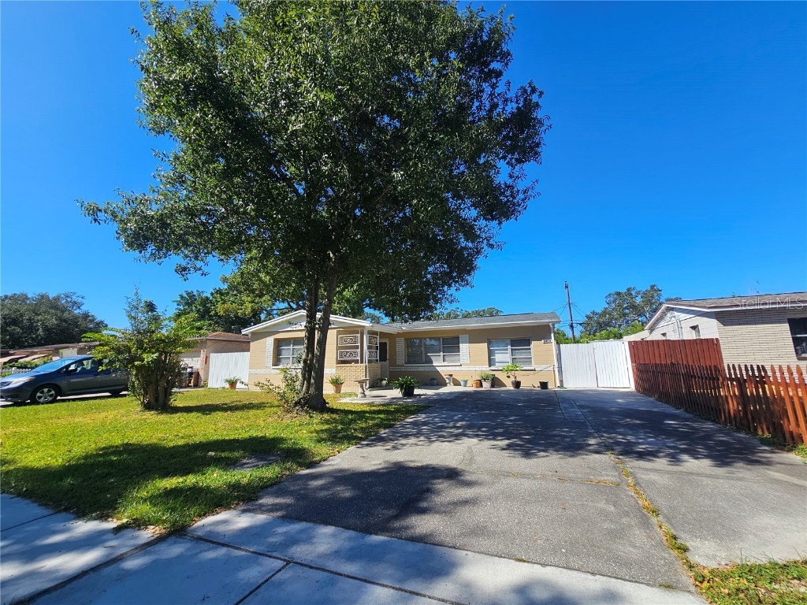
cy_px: 302
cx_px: 404
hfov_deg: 106.2
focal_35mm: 13
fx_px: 303
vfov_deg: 89.9
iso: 50
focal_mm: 2.2
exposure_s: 1/1751
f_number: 2.2
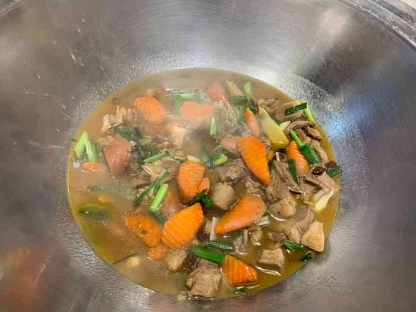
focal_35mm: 26
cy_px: 156
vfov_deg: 53.1
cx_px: 208
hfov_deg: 67.3
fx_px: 312
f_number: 1.8
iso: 125
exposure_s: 1/60
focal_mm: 4.25
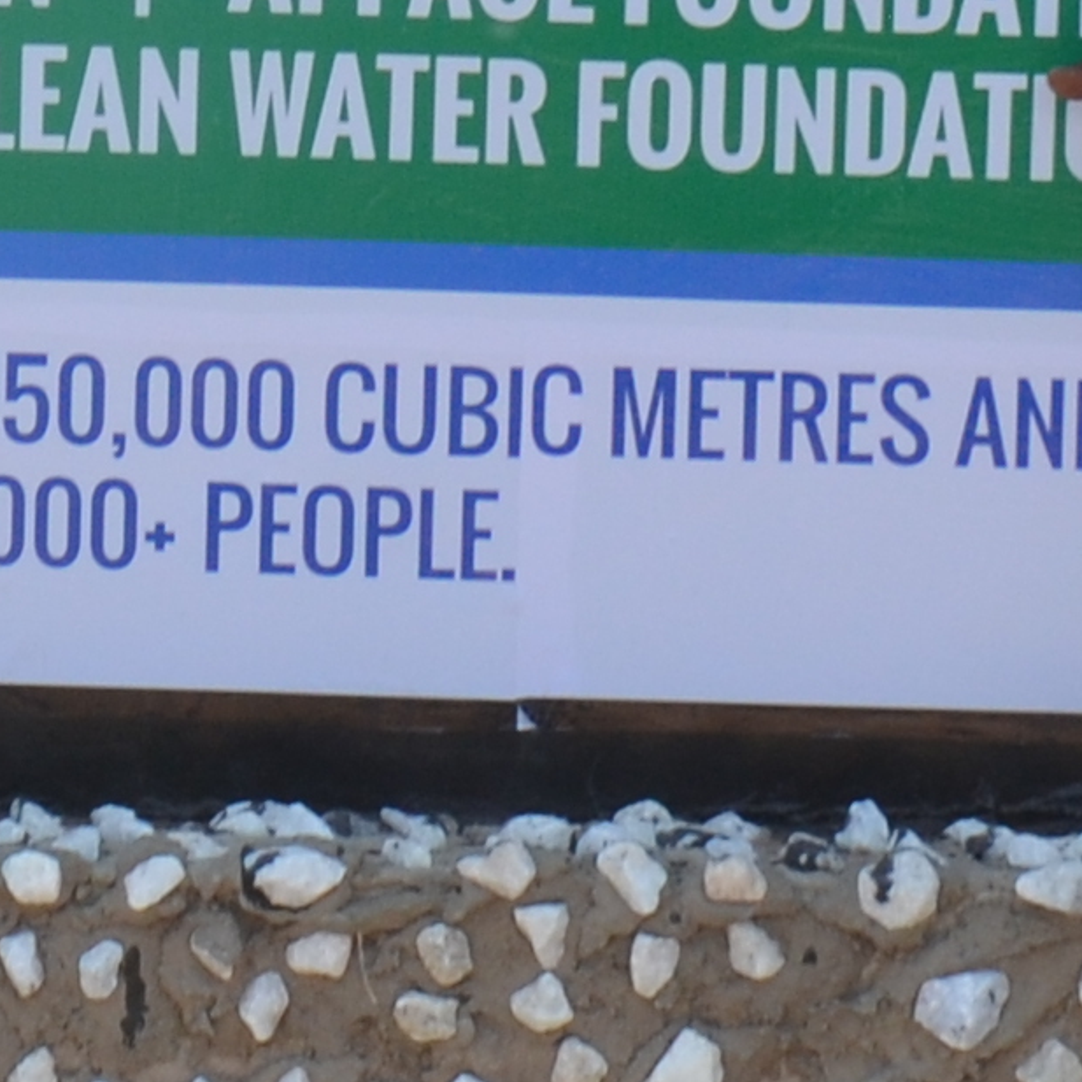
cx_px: -51
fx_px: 8629
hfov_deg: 7.1
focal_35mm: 244
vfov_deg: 7.1
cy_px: -316
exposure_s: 1/320
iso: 250
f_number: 9
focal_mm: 24
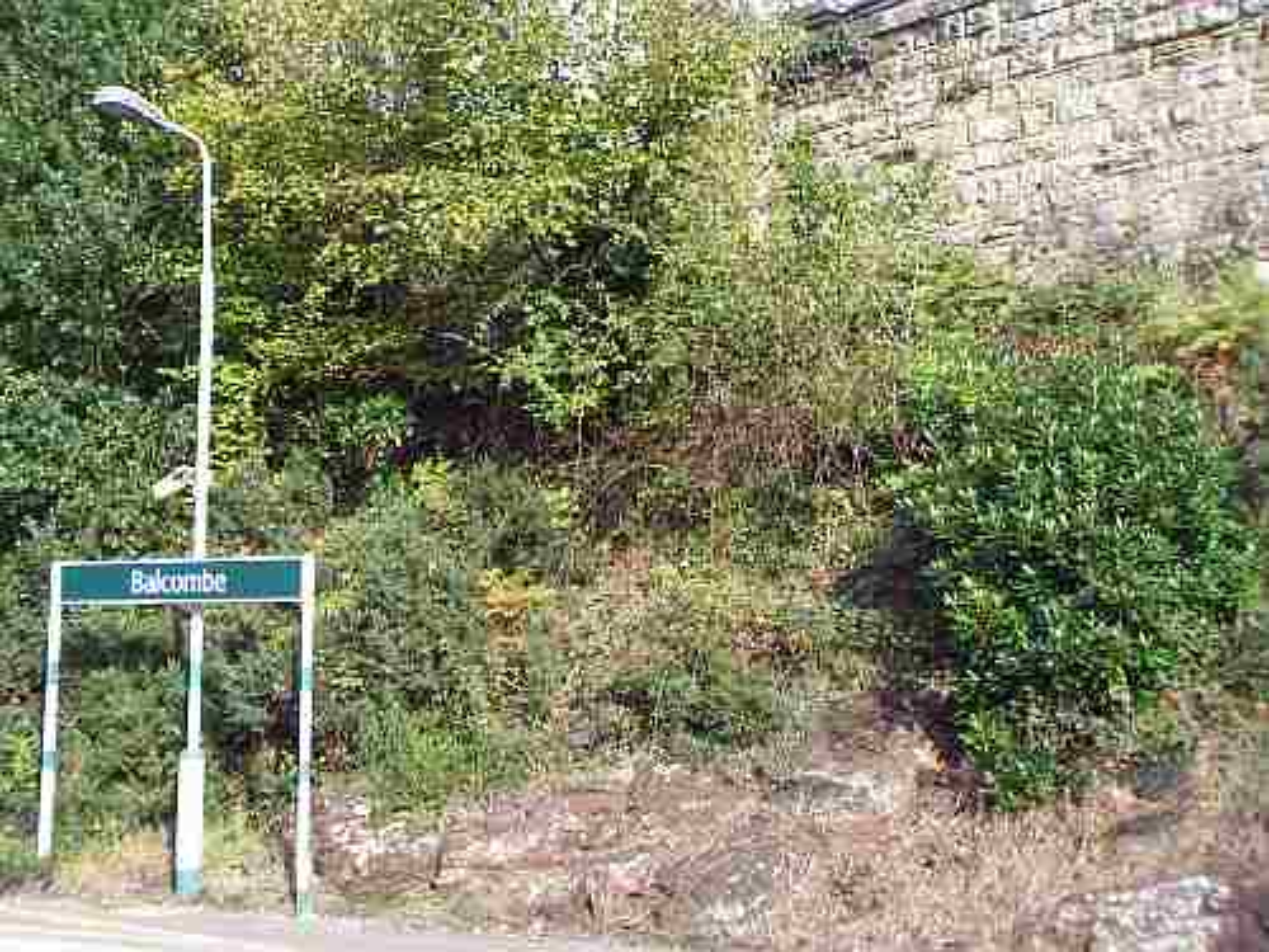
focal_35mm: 49
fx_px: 1796
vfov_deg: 29.7
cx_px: 634
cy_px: 476
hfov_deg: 38.9
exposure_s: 1/160
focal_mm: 8
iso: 64
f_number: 4
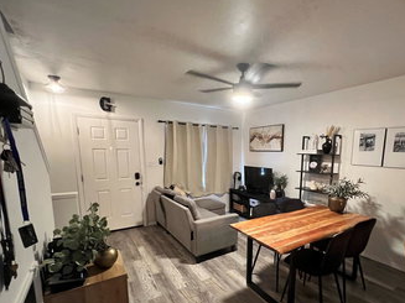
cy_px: 182
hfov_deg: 90.2
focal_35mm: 17
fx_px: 199
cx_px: 237
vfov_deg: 73.9
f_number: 1.8
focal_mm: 1.57
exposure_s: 1/60
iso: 800
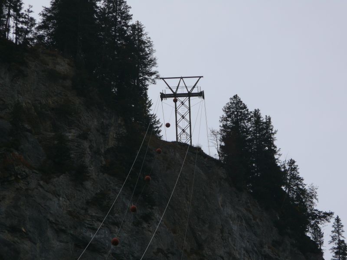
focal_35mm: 420
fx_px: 4210
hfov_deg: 4.7
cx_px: 174
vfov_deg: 3.5
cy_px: 130
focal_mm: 88.8
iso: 100
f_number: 7.1
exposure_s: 1/500
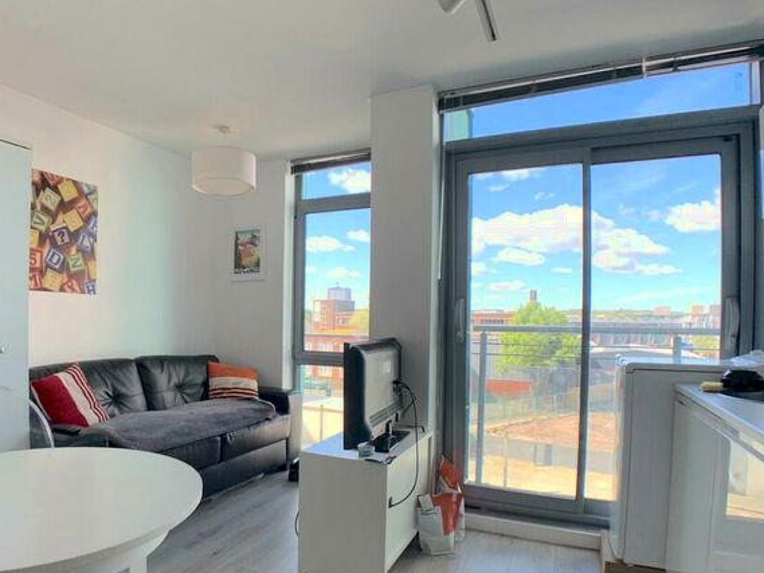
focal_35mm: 32
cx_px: 333
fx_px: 706
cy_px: 340
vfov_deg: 44.0
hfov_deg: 56.6
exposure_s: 1/212
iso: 25
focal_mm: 4.25
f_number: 1.8
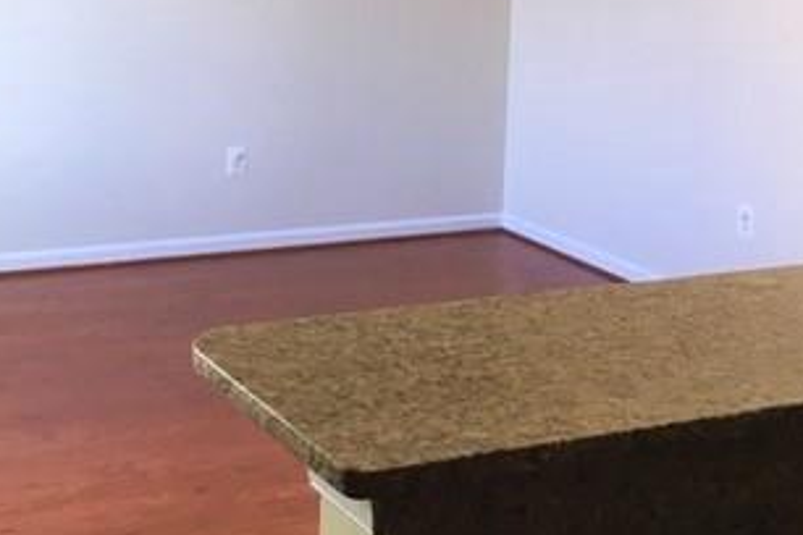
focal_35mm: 63
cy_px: 42
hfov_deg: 31.8
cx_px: 315
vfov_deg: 21.1
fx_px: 1405
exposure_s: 1/30
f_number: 2.2
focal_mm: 4.15
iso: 32
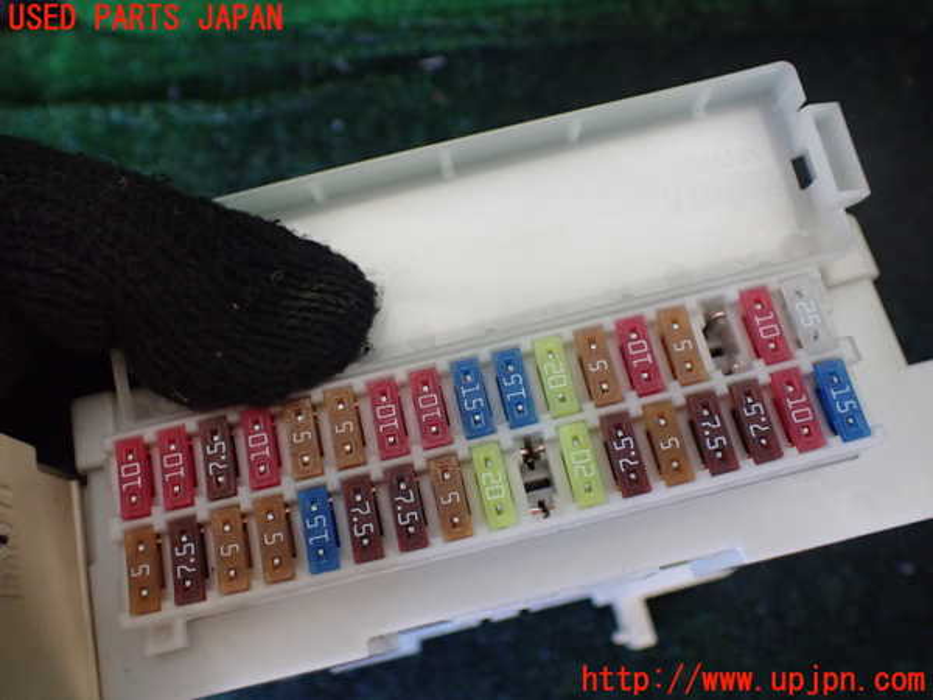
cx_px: 466
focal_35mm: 30
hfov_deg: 60.0
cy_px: 350
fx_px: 809
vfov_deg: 46.8
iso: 800
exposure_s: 1/125
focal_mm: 5.4
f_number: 2.3
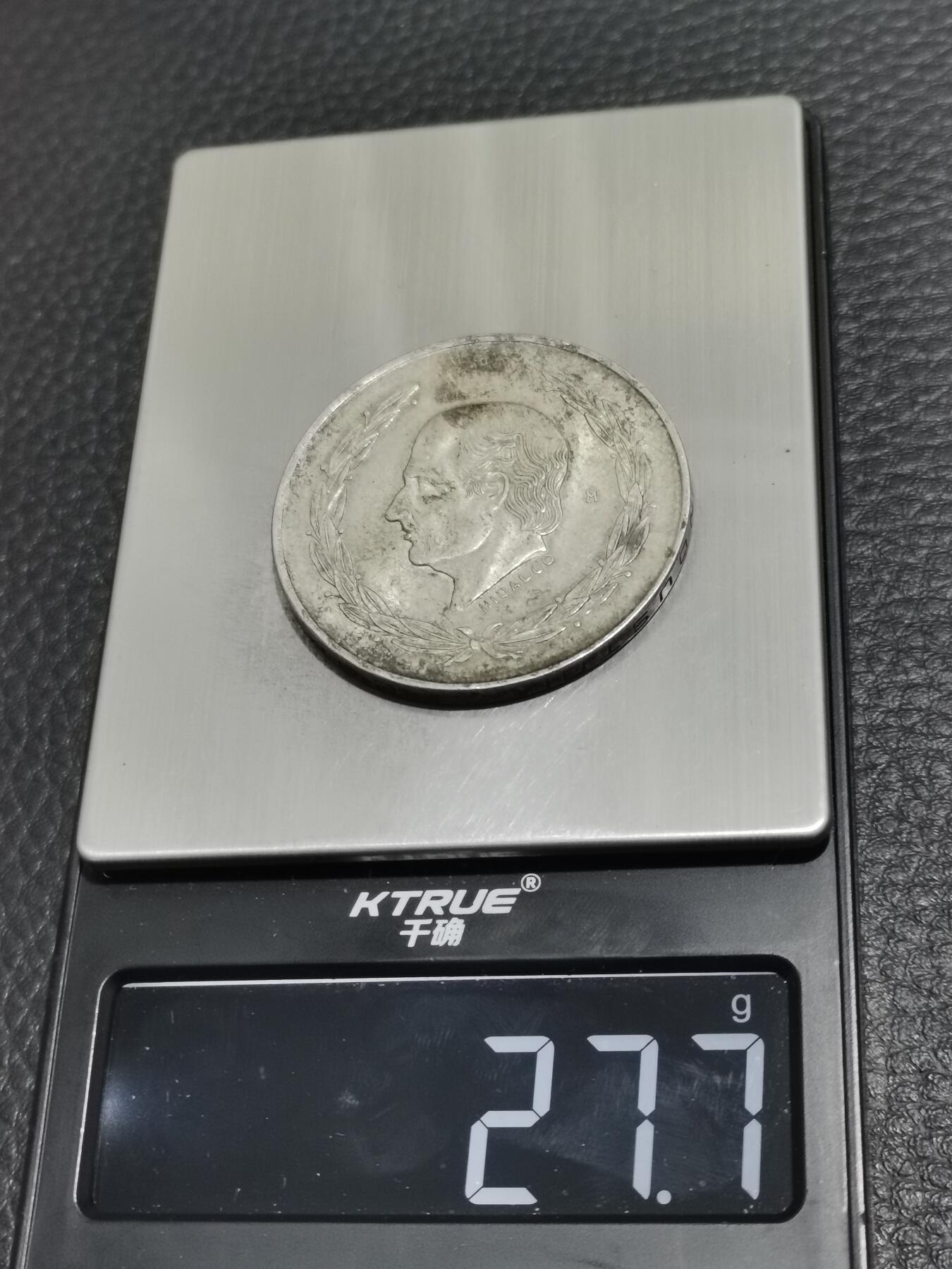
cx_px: 476
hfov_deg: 25.7
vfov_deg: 33.8
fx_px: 2090
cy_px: 634
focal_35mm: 57
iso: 125
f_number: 1.8
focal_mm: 5.58
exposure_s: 1/100
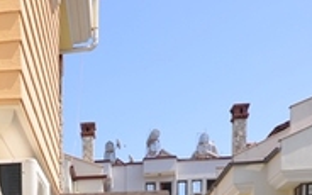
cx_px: 30
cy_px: 366
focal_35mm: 60
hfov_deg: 32.3
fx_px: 510
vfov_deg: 17.1
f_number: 8
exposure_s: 1/200
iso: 100
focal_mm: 10
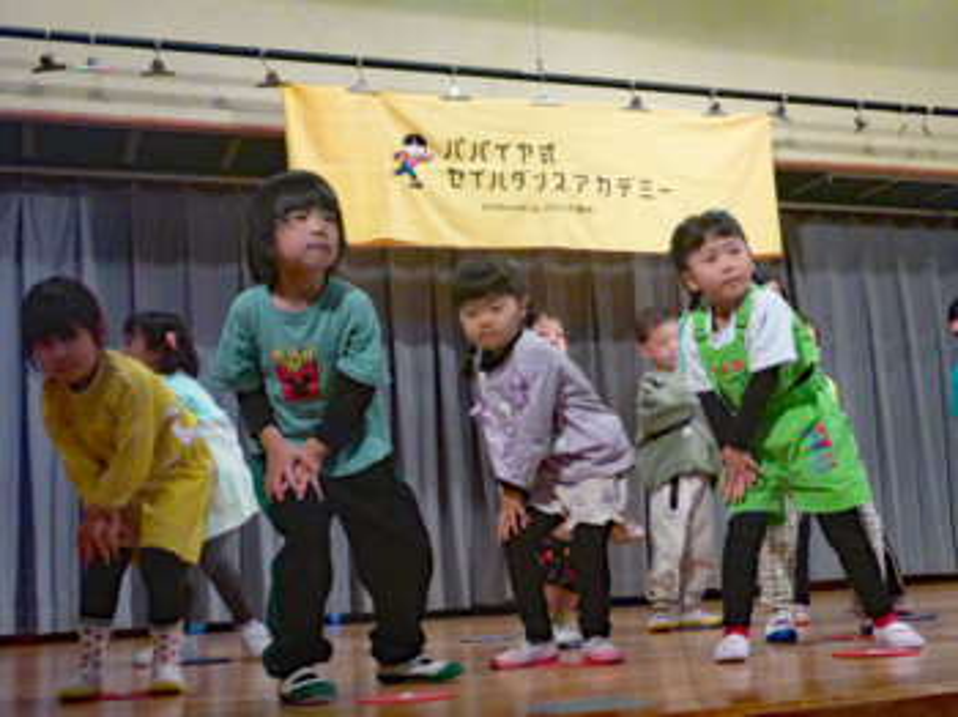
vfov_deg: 32.1
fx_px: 1245
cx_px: 479
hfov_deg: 42.1
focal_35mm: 45
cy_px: 358
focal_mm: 7.8
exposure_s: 1/100
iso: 1600
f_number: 4.3
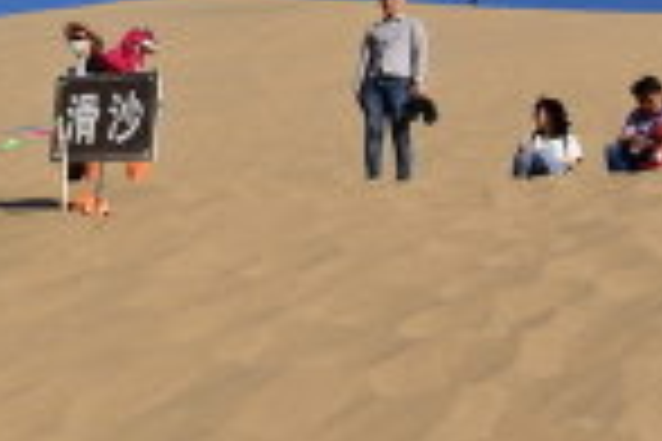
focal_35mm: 108
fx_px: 1986
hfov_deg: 18.1
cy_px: 104
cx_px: -99
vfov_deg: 12.6
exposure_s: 1/250
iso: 100
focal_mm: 31
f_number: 9
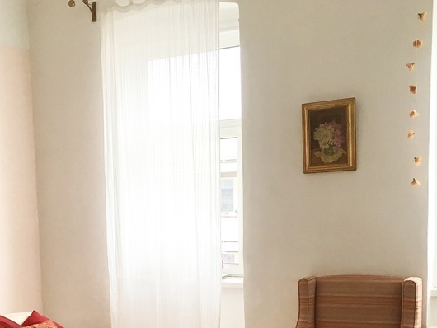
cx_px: 148
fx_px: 707
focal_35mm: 56
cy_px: 300
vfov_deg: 25.3
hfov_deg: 34.0
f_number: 2.2
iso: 25
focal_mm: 4.15
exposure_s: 1/33
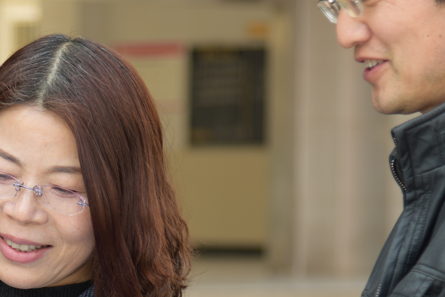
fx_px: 4055
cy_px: 326
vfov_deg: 4.2
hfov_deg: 6.2
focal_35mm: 328
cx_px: -68
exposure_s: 1/100
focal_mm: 82
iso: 64
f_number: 4
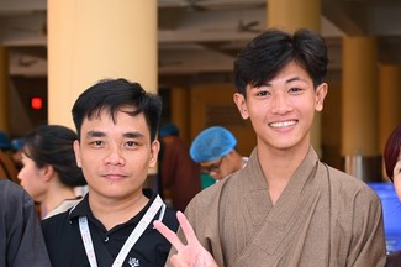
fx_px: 1113
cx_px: 200
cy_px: 216
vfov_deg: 13.6
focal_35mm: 100
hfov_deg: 20.4
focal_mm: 50
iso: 500
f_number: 4
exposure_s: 1/160
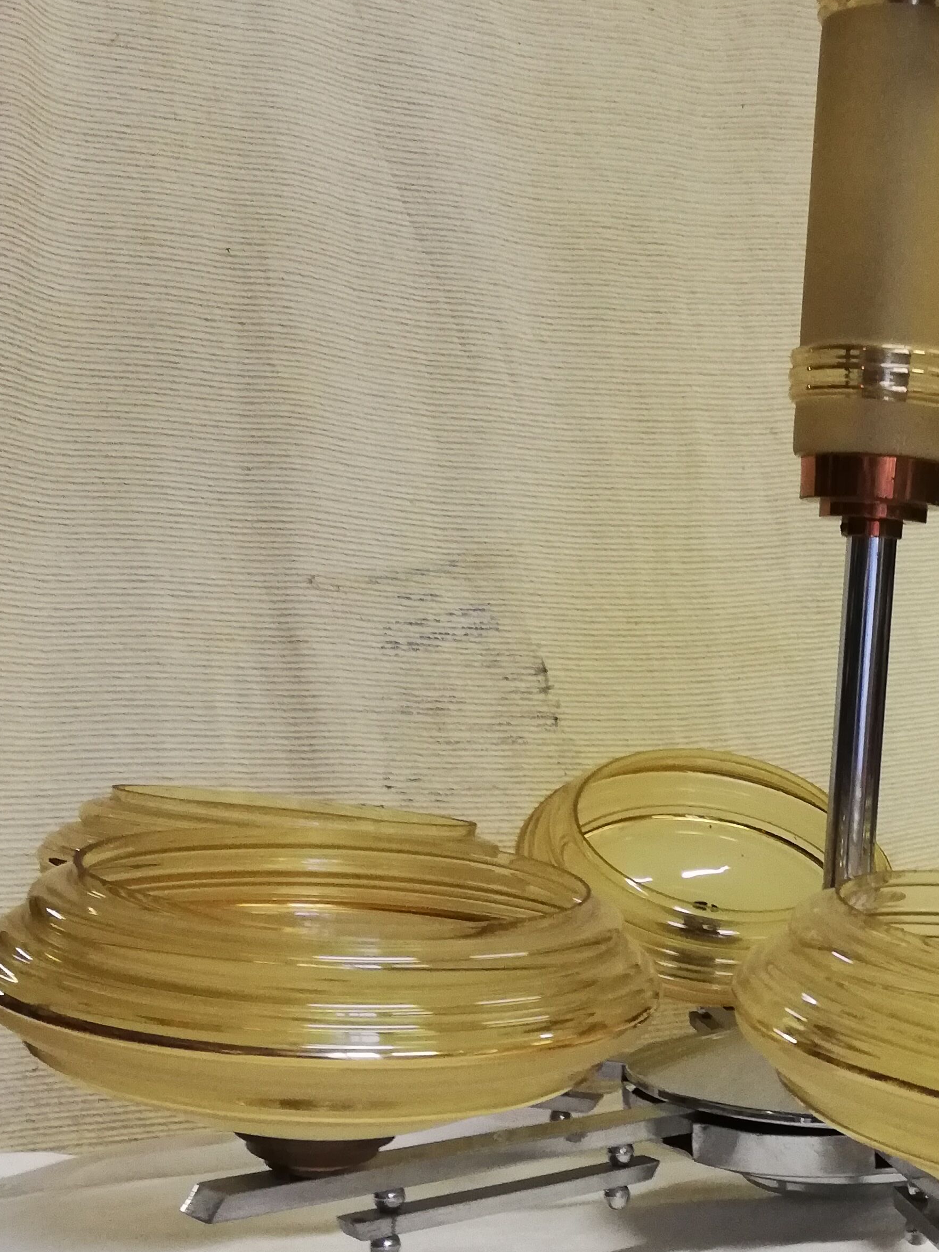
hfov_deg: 27.6
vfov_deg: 37.4
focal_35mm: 51
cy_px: 725
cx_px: 839
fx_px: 1844
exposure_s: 1/33.3
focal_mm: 3.81
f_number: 2.2
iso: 400
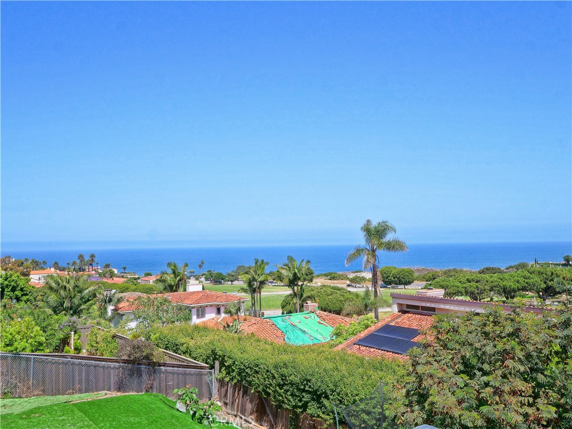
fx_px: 496
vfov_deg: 46.8
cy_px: 214
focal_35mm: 30
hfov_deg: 60.0
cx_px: 286
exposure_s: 1/125
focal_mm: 15
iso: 250
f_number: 14
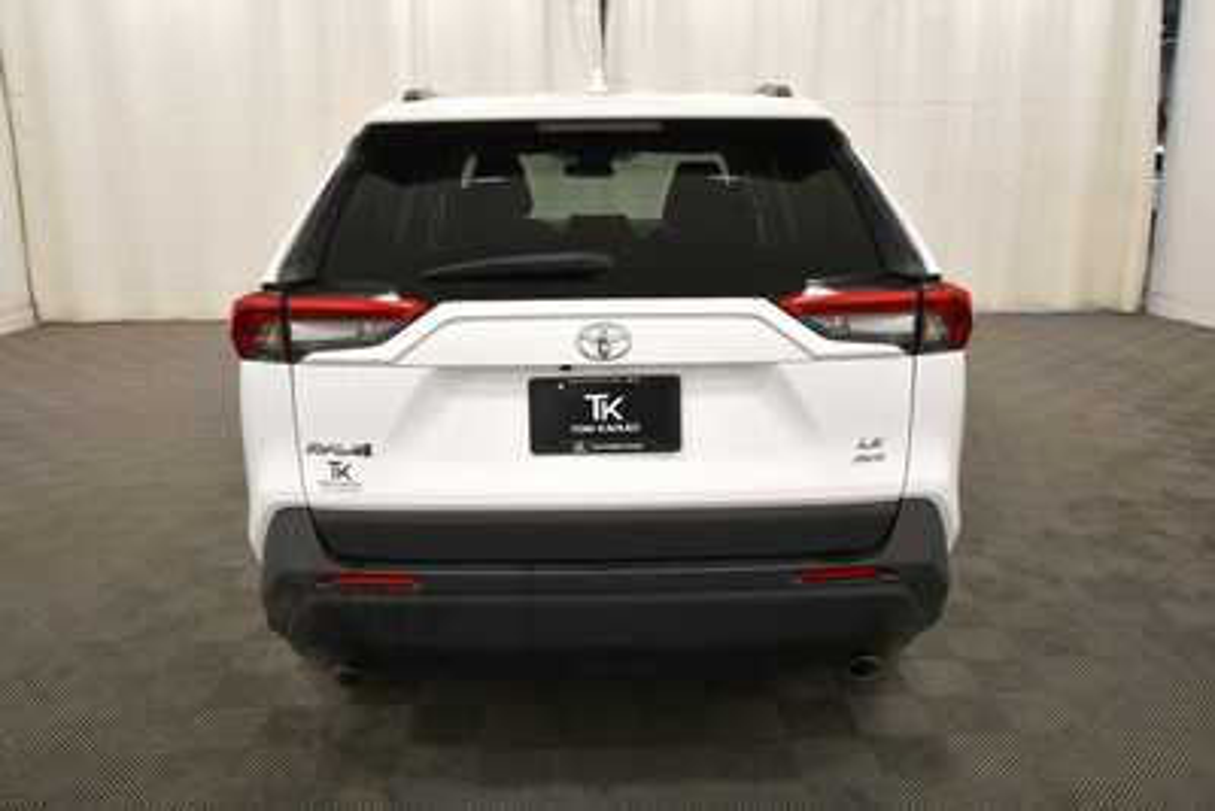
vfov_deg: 43.6
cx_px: 608
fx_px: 1013
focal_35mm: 30
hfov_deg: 61.9
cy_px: 406
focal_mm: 20
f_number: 5.6
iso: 800
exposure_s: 1/250
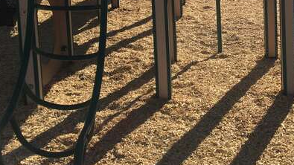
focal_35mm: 64
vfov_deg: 17.8
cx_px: 227
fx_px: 499
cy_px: -38
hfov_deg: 32.1
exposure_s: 1/1748
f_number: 2.2
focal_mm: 4.15
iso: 25
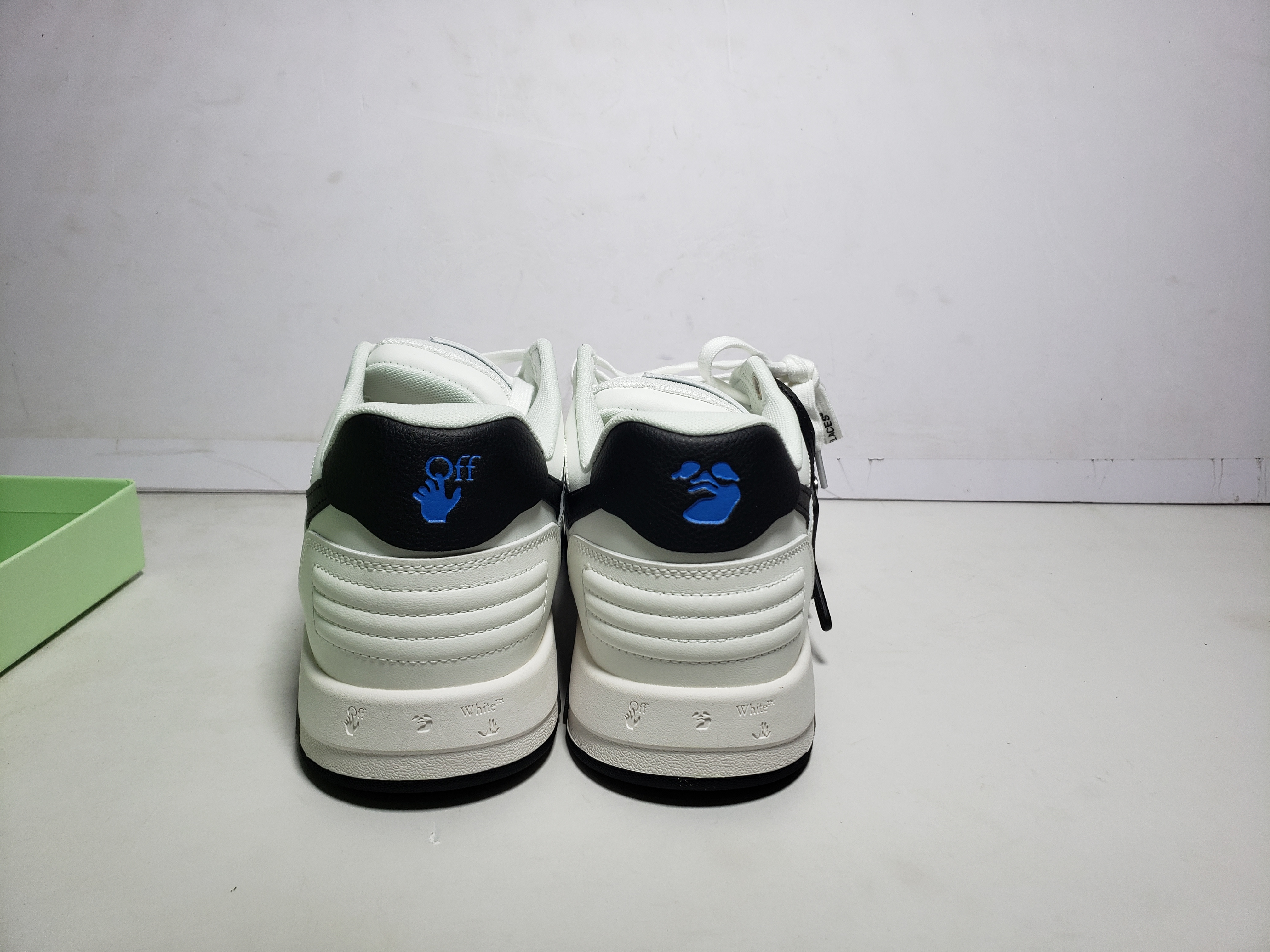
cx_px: 635
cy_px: 476
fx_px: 954
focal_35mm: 26
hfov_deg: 67.3
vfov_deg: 53.1
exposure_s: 1/720
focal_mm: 4.3
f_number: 1.5
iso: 50
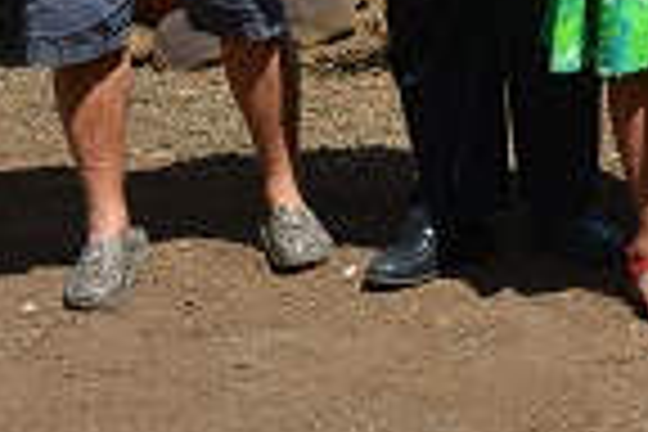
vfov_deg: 9.2
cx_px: 1215
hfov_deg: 13.0
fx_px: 2524
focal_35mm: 140
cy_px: -410
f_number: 8
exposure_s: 1/250
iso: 100
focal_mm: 21
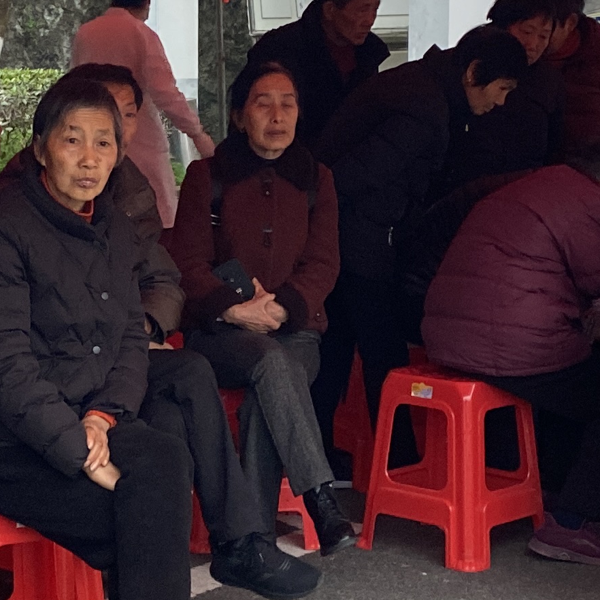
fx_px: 2059
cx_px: 118
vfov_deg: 16.6
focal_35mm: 105
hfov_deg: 16.5
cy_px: 245
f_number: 1.8
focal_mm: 4.25
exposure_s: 1/60
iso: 200
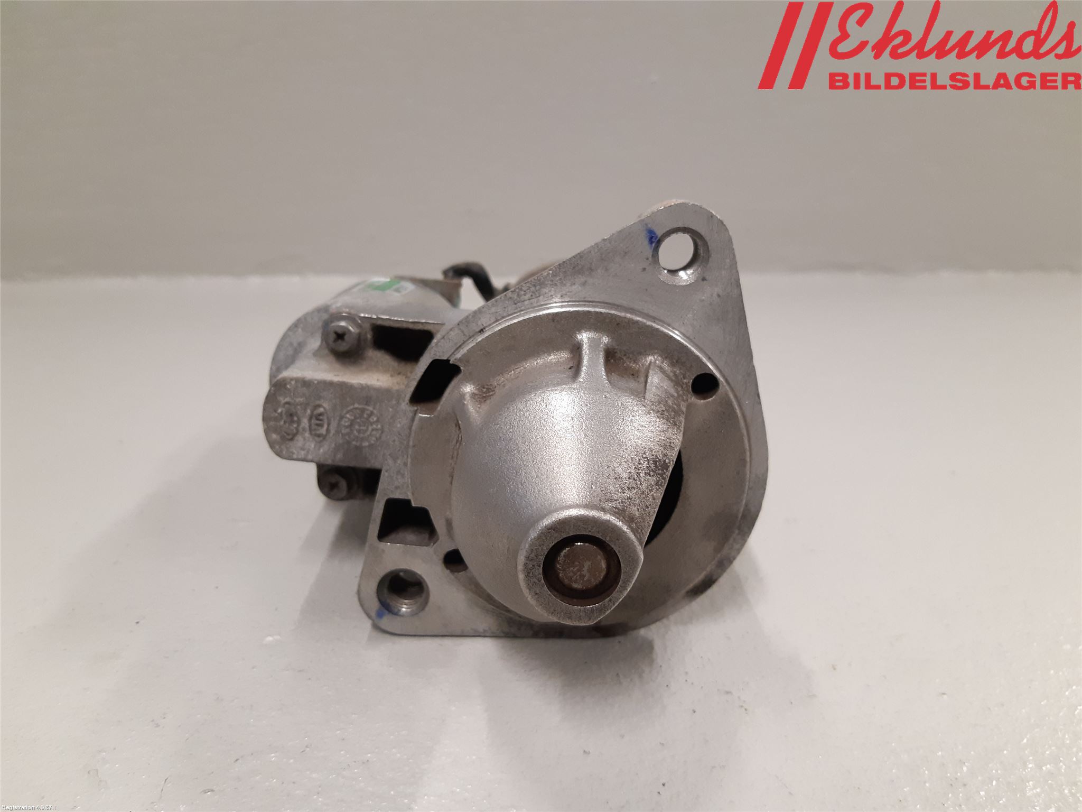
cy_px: 406
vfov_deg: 53.1
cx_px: 541
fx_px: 813
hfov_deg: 67.3
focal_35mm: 26
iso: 200
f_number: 1.7
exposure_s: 1/50
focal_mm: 3.93
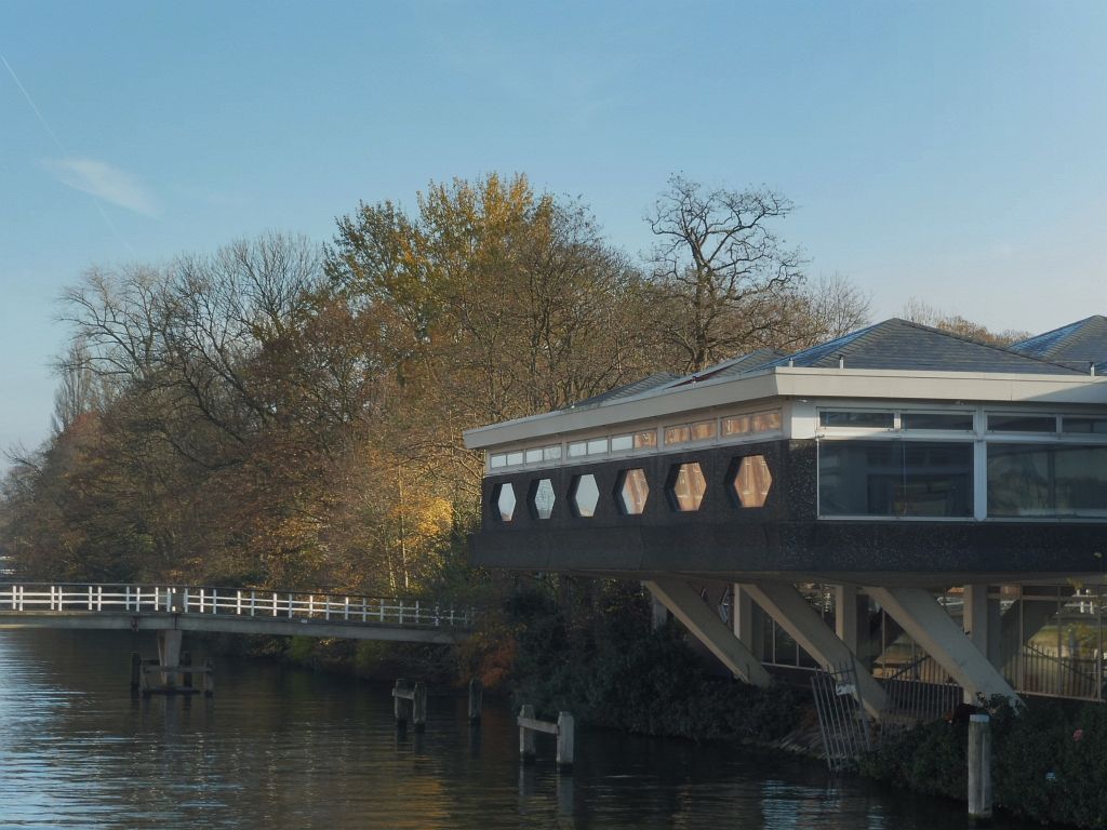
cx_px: 554
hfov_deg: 24.7
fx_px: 2526
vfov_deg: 18.7
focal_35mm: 79
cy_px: 415
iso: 100
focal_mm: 14.2
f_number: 6.3
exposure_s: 1/100
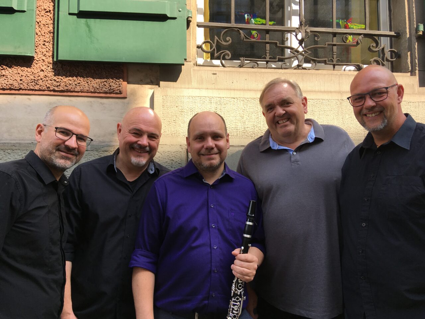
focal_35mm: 29
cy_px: 160
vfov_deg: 48.2
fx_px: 356
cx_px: 212
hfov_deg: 61.7
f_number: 2.2
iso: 25
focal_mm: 4.15
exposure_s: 1/351
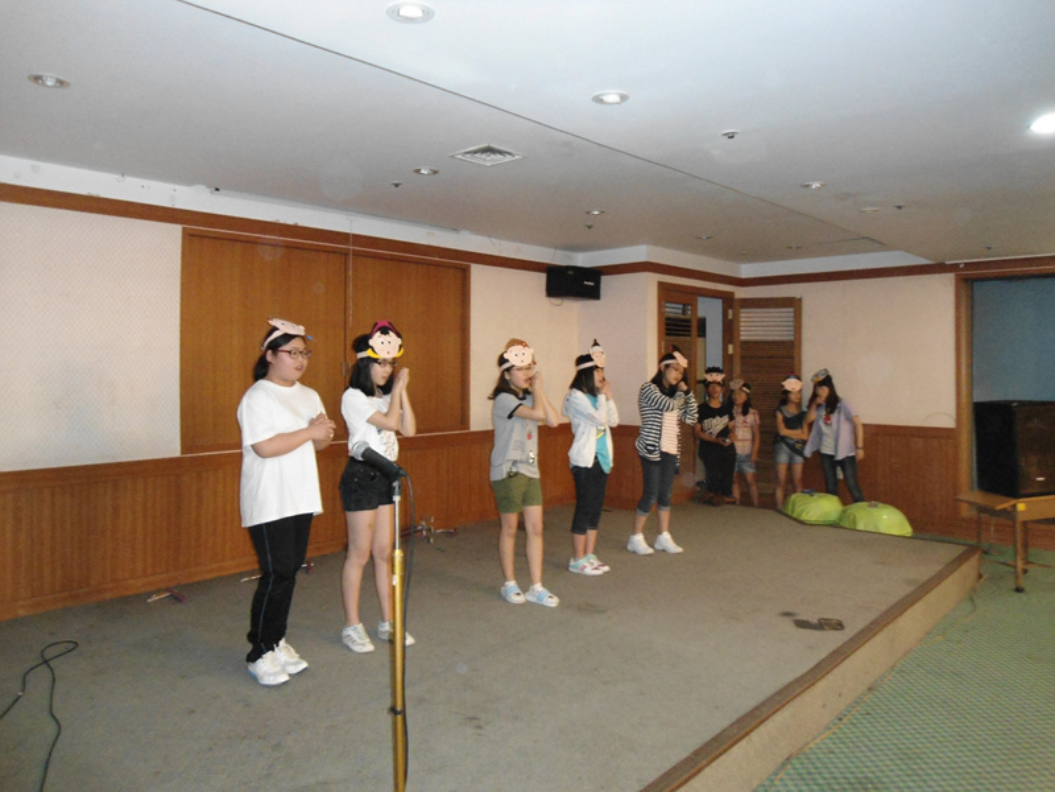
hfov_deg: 67.3
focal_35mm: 26
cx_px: 528
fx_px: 792
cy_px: 396
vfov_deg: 53.1
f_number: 2.8
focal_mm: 4.7
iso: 800
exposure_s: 1/30
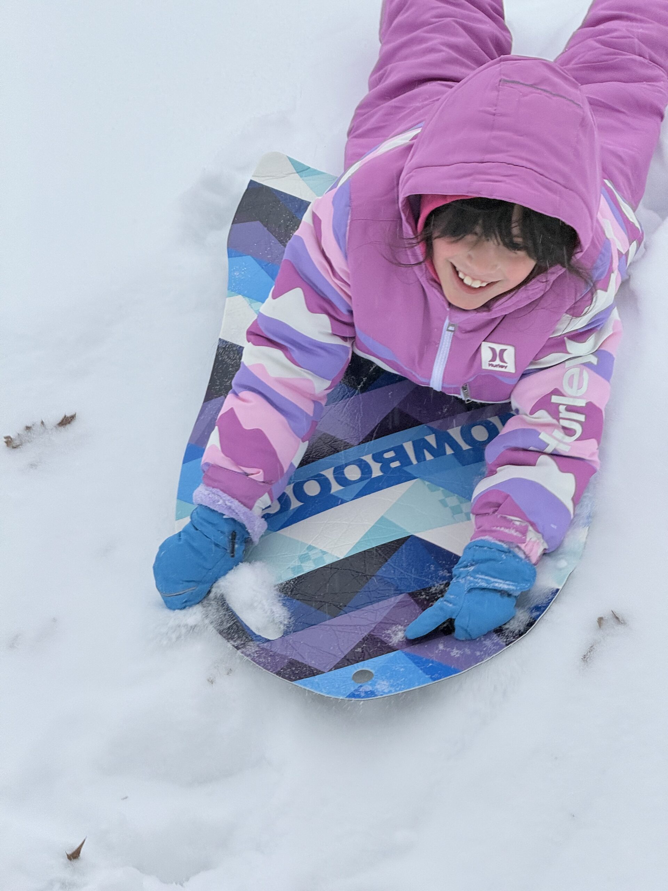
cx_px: 334
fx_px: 3088
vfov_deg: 16.4
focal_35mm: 120
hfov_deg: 12.3
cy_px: 446
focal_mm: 15.66
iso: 64
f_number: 2.8
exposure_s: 1/169
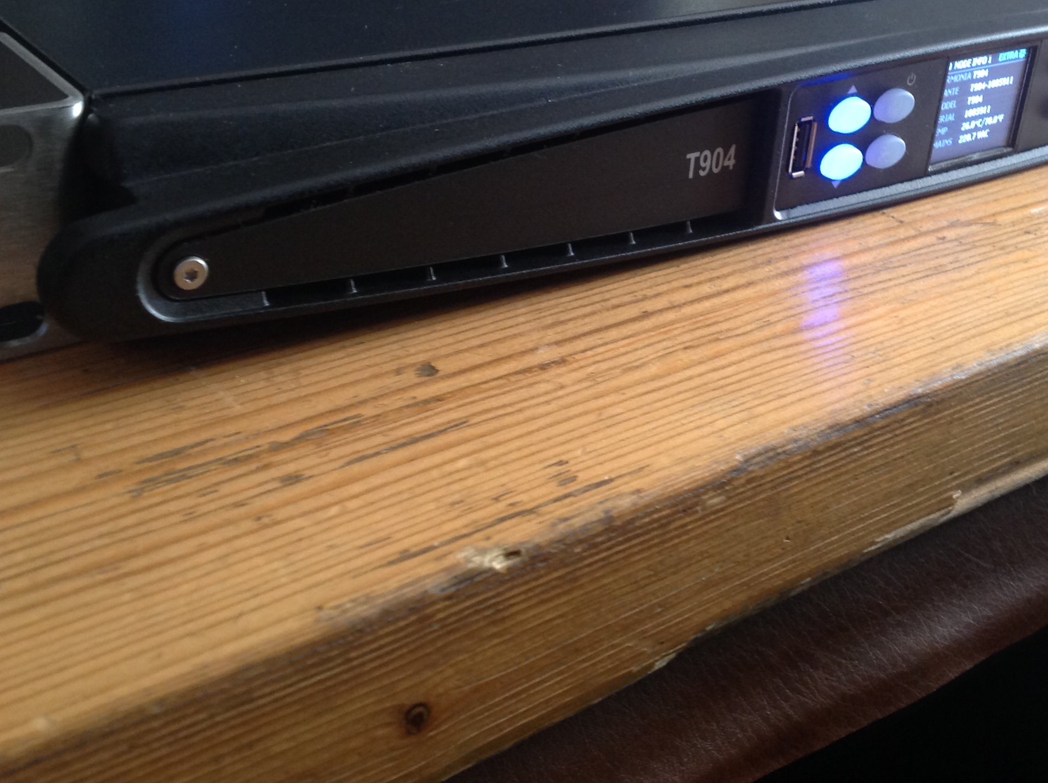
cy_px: 257
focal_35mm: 48
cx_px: 660
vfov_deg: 30.0
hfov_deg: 39.4
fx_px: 1451
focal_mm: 4.28
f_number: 2.4
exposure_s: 1/15
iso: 100
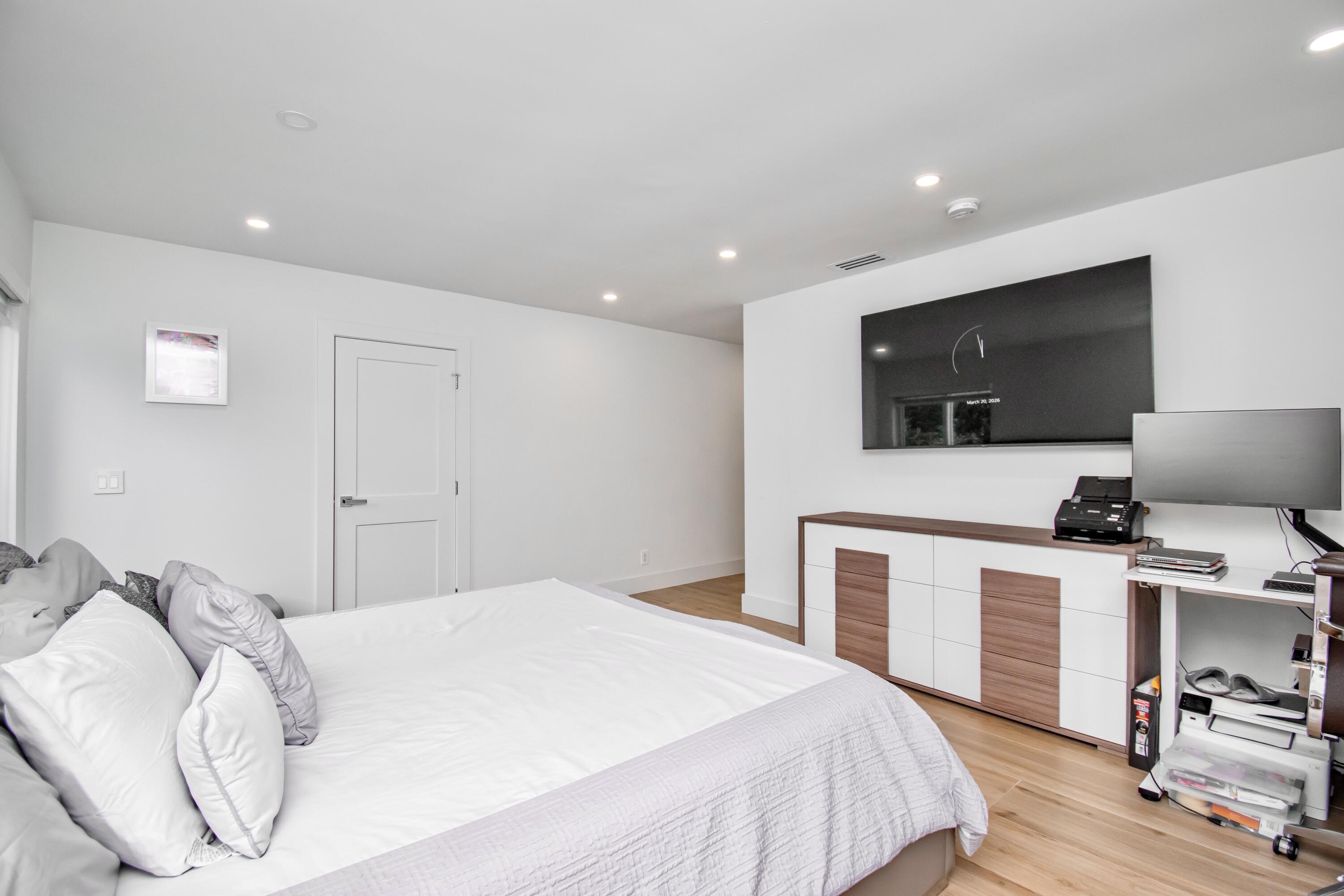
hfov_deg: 100.4
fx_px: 560
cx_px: 672
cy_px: 448
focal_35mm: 15
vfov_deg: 77.3
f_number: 5.6
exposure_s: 1/200
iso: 800
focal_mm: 10
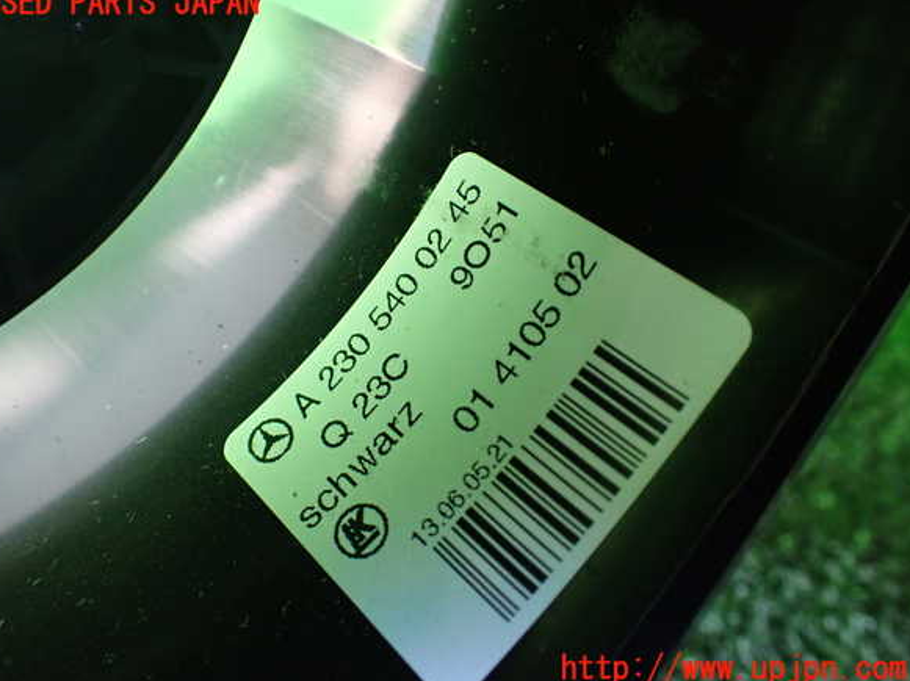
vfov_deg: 45.4
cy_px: 337
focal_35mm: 31
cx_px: 445
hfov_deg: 58.4
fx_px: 814
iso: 800
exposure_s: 1/100
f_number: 2.3
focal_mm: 5.4
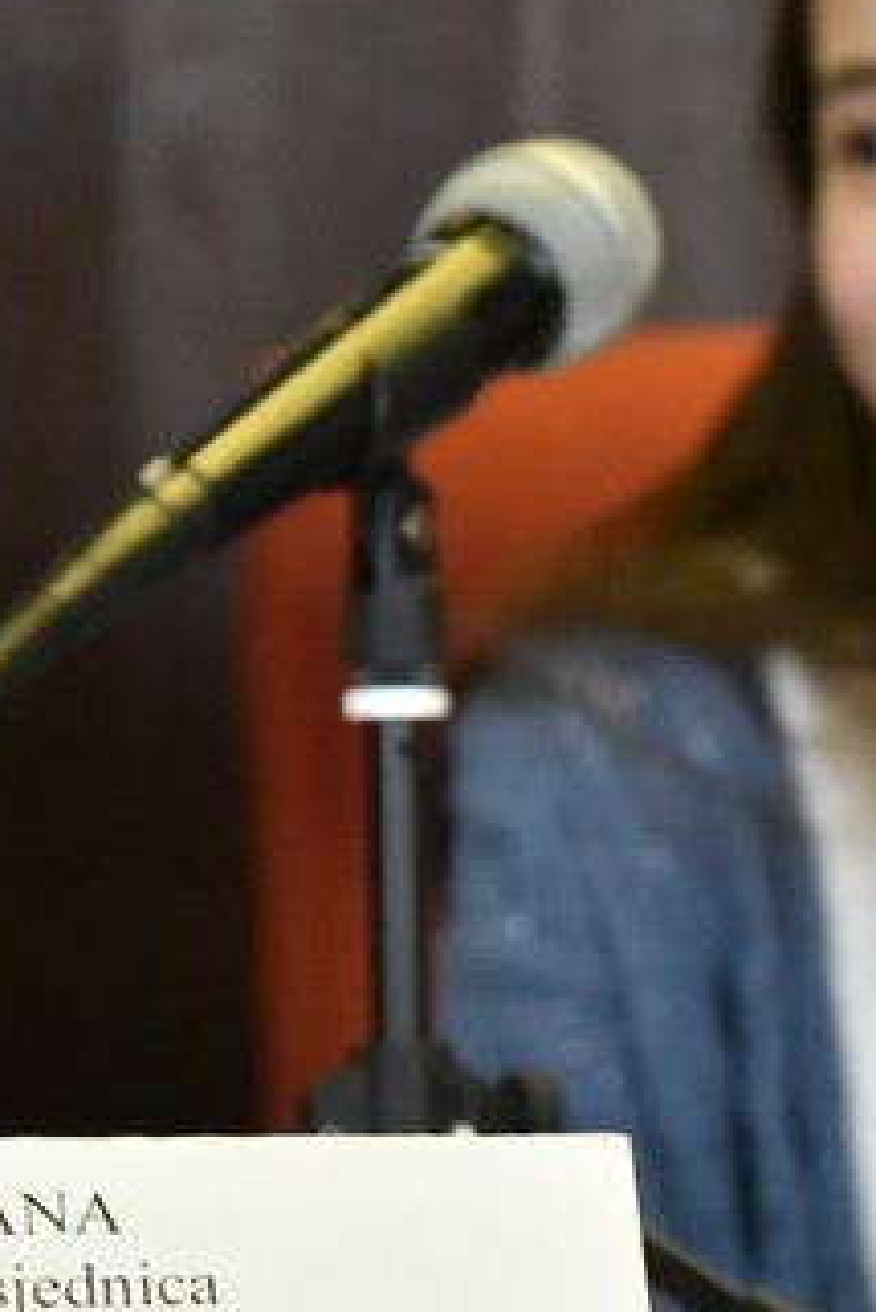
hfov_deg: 6.3
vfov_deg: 9.4
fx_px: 7984
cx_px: 835
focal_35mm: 219
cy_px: 601
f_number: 4.5
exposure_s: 1/320
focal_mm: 86
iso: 8000
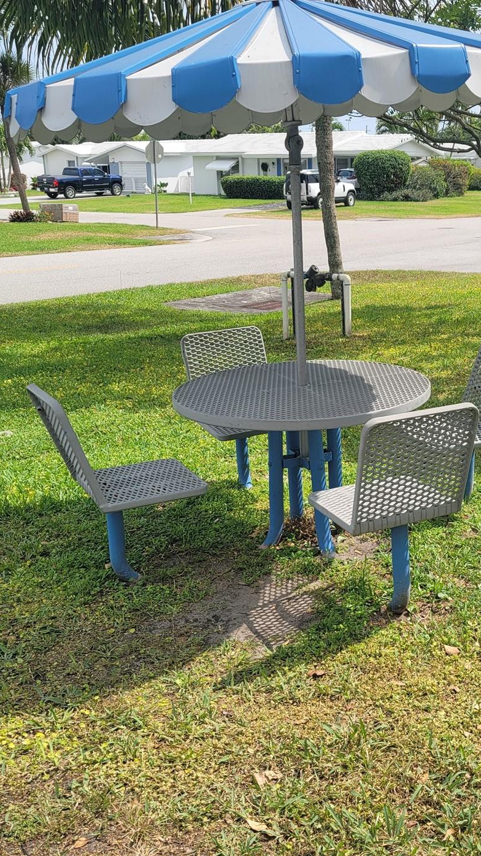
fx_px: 908
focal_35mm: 40
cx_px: 376
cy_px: 413
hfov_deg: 29.1
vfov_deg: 50.5
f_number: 1.8
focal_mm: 7
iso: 20
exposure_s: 1/763
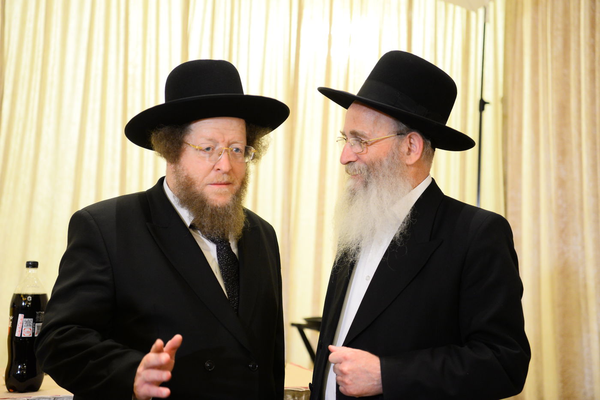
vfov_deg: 24.2
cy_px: 200
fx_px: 933
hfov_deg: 35.6
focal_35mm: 56
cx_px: 300
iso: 2000
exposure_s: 1/160
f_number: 3.2
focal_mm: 56
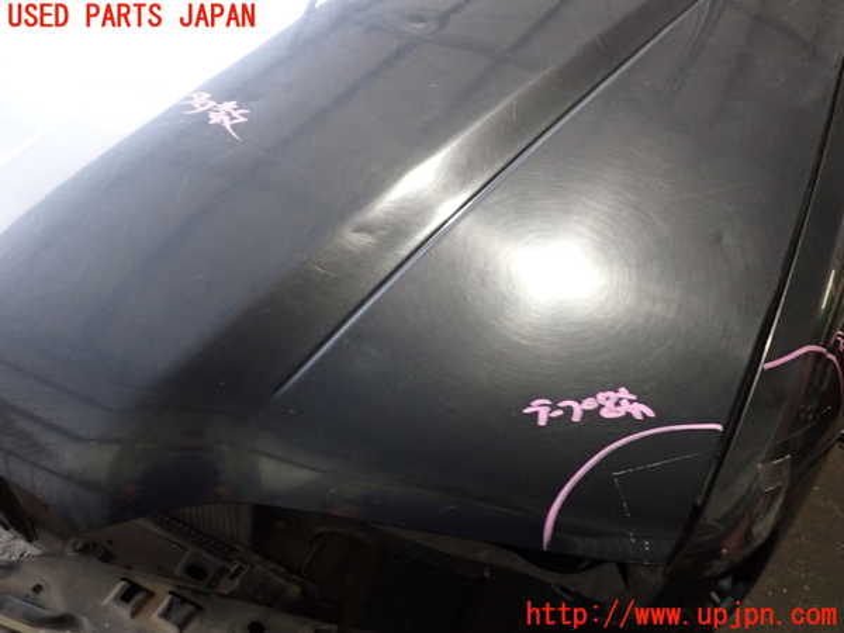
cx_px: 422
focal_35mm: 30
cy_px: 316
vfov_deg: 46.8
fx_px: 731
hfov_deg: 60.0
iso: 320
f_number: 2.3
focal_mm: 5.4
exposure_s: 1/30
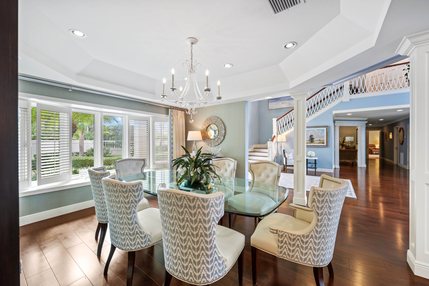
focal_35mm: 14
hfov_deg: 104.3
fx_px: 167
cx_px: 214
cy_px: 143
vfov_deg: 81.2
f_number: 5.6
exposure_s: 1/3
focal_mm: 14
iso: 125
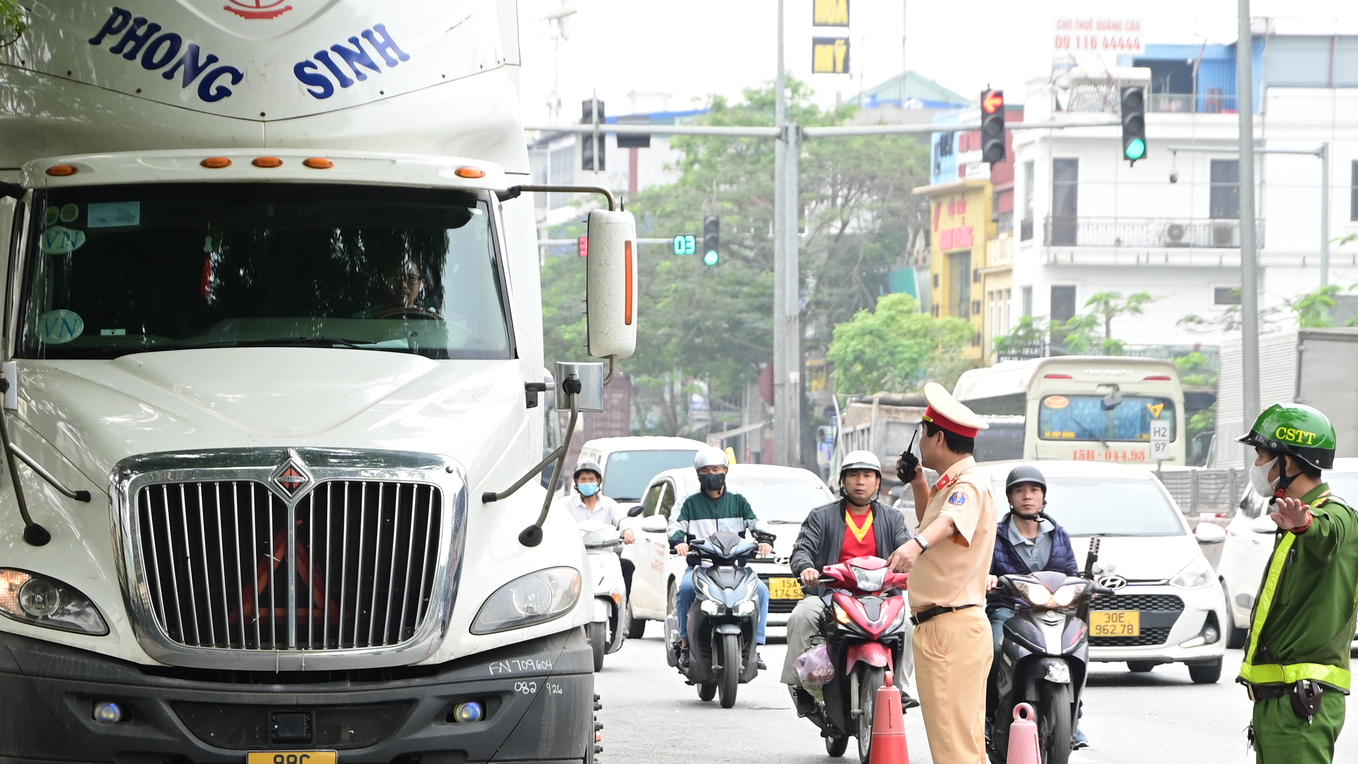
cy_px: 527
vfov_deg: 6.2
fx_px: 7058
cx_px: 653
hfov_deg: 11.0
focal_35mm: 196
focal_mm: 105
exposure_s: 1/200
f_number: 10
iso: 500
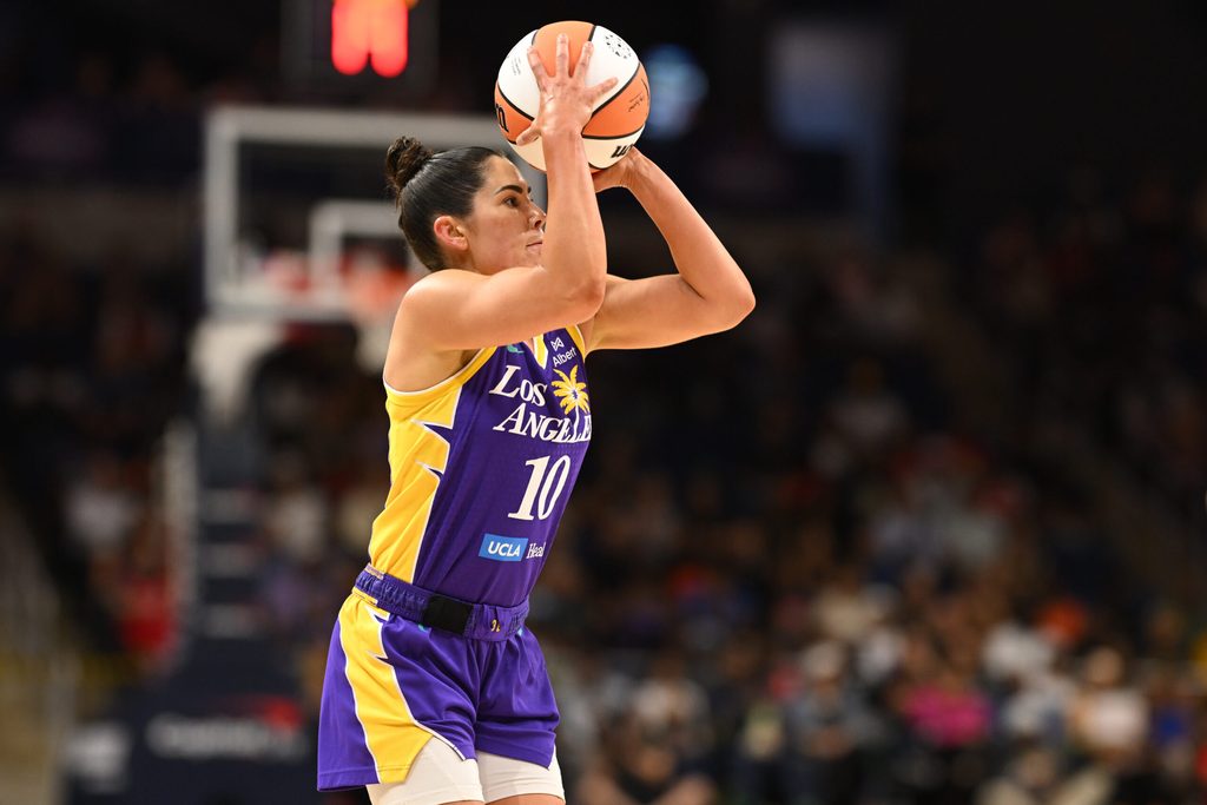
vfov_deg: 10.2
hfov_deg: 15.2
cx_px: 604
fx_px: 4527
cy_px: 402
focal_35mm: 135
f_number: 1.8
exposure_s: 1/1000
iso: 1250
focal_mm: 135
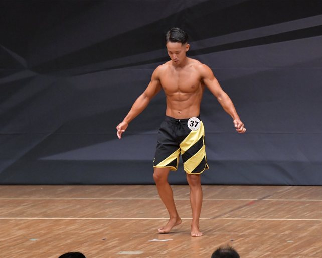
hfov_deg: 6.0
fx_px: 3077
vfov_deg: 4.8
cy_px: 129
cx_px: 178
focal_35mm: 323
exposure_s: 1/400
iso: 6400
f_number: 5.6
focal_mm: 190
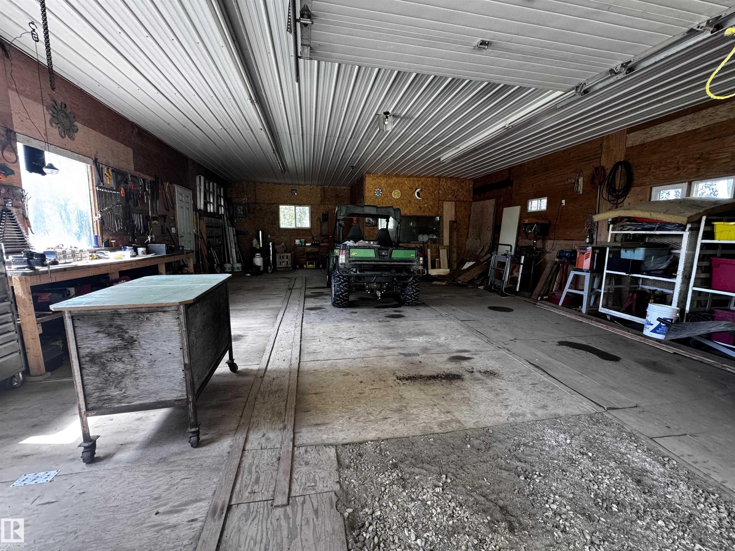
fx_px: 297
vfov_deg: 85.7
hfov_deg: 102.1
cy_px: 276
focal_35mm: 14
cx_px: 368
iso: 320
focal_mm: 2.22
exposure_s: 1/99
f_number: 2.2
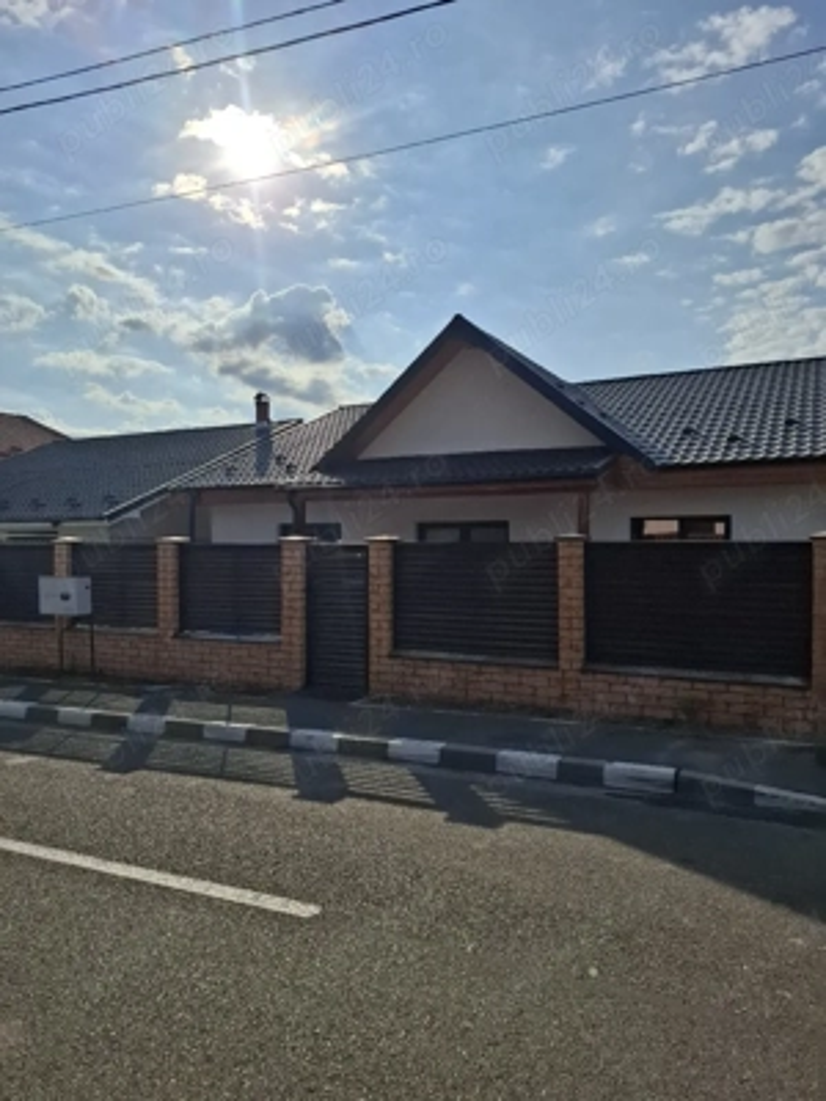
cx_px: 413
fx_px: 732
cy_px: 550
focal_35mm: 23
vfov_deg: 73.9
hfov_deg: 58.9
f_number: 1.8
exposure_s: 1/10000
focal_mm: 5.54
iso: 50
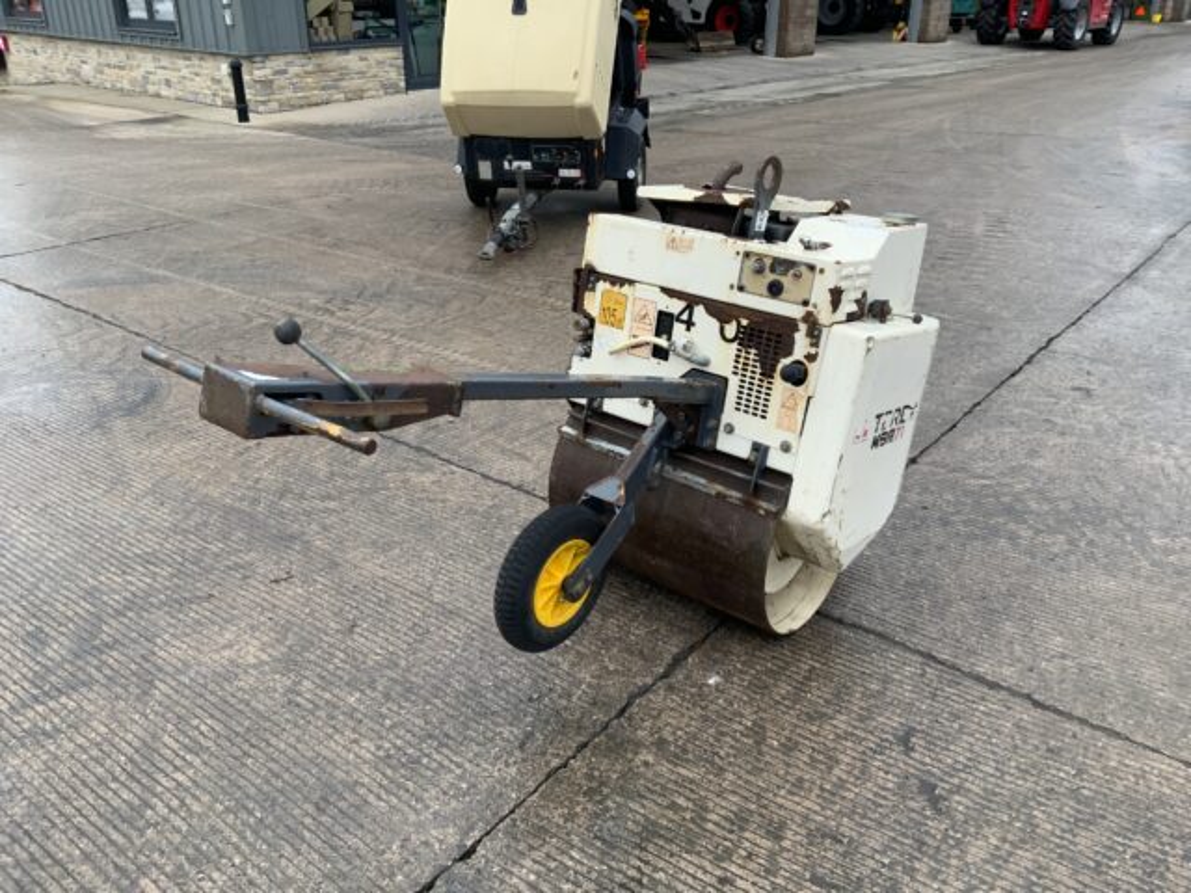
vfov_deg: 48.2
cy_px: 446
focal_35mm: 29
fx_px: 998
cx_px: 596
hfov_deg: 61.7
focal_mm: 3
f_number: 1.8
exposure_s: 1/122
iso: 32
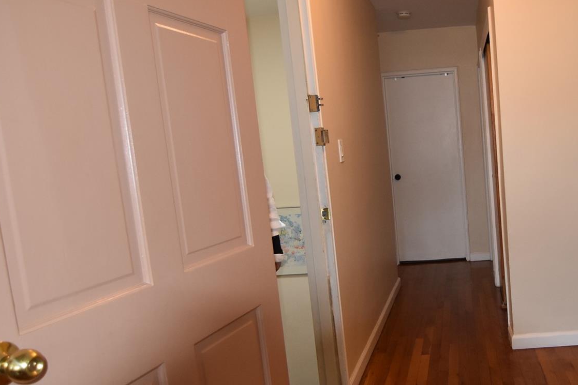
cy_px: 200
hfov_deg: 54.3
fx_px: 530
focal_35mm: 33
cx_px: 441
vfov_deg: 40.0
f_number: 2.8
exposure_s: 1/160
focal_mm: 12
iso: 800
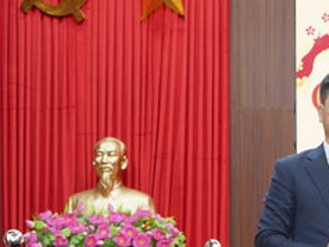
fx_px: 998
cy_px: 269
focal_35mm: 105
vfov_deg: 13.8
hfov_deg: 17.6
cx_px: 415
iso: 1000
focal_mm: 35
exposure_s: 1/200
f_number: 4
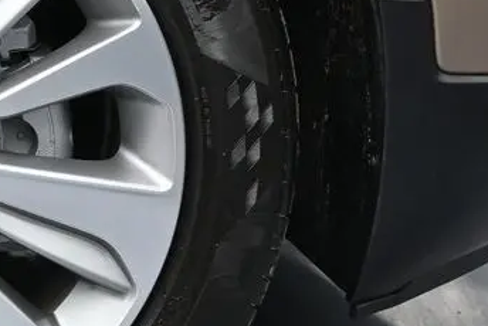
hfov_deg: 17.3
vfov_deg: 12.3
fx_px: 1512
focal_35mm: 111
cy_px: 111
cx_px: -129
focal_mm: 25
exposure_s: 1/125
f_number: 4.2
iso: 800
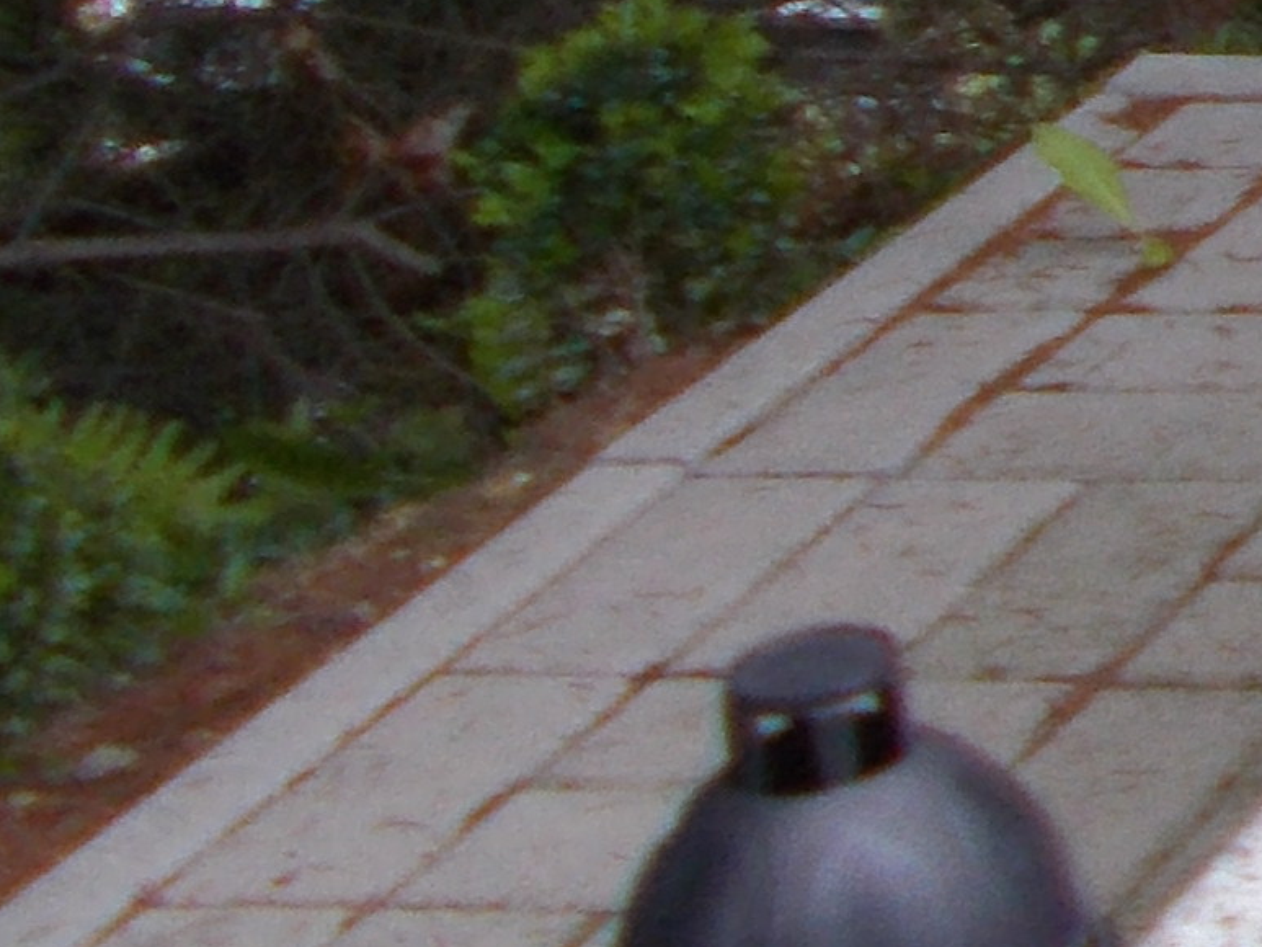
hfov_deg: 10.3
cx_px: 3435
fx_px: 5652
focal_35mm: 155
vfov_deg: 9.2
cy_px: -728
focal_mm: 4.6
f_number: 3.2
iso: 80
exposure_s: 1/160
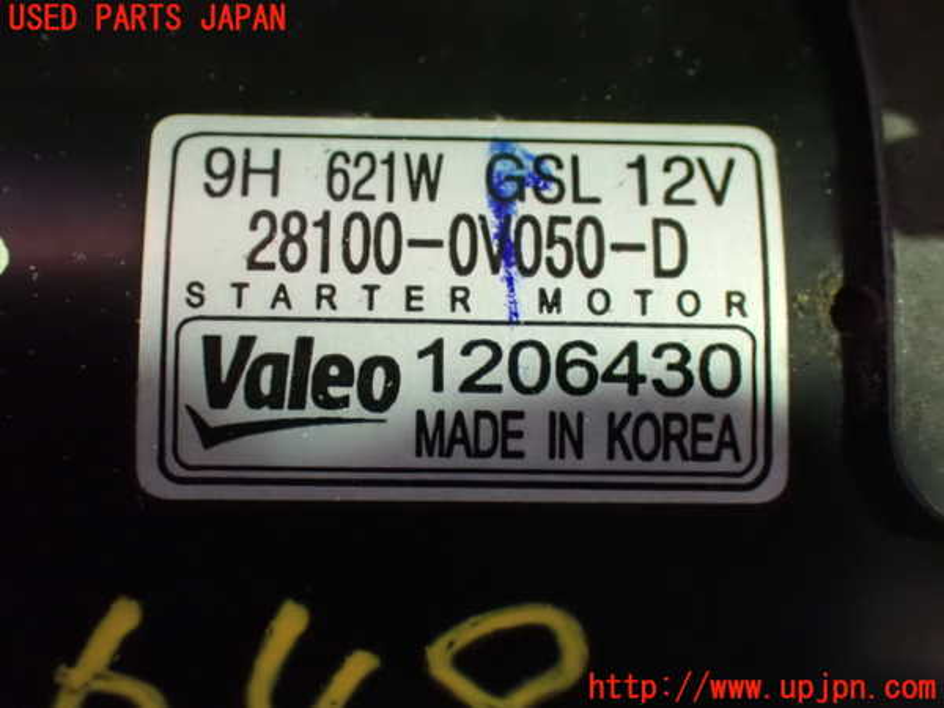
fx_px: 1364
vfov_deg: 29.1
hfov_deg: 38.2
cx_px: 472
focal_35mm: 50
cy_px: 354
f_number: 3.2
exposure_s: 1/40
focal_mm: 9.01
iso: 1600
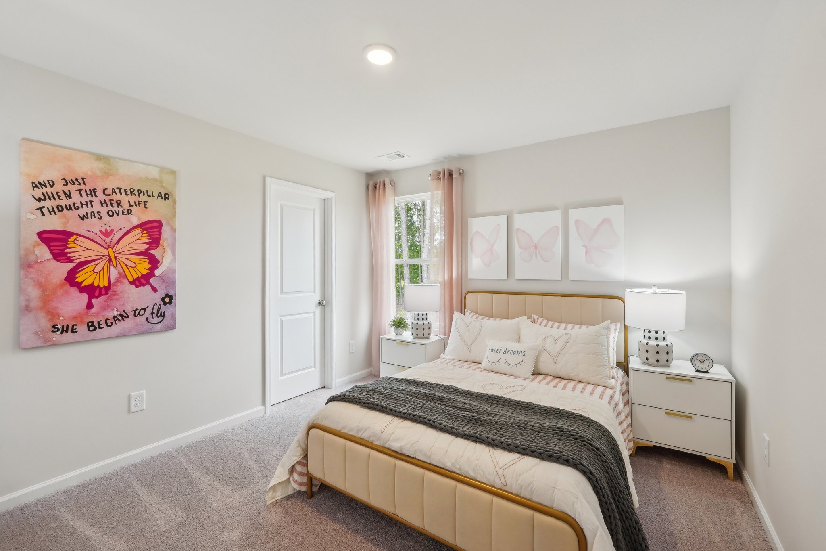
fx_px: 344
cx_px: 413
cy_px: 276
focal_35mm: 15
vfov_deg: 77.3
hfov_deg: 100.4
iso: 400
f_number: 8
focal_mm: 10
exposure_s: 1/30
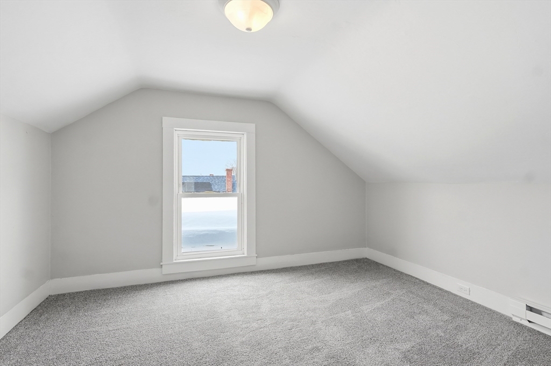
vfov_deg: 72.0
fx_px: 252
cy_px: 183
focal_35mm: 16
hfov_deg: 95.0
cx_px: 276
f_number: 7.1
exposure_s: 1/1000
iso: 800
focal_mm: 11
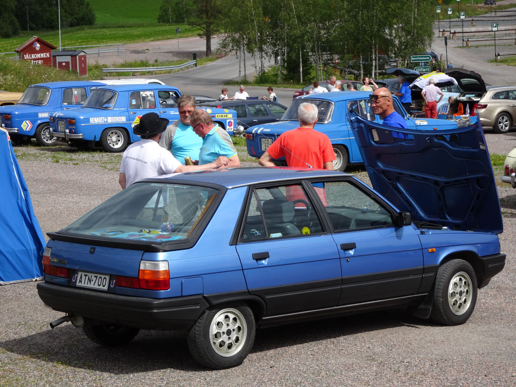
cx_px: 258
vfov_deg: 12.9
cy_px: 194
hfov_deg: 17.1
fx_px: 1714
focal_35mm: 115
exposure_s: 1/500
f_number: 5.6
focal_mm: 19.68
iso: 80
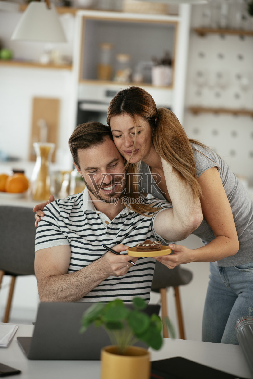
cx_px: 126
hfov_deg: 13.0
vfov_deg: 19.5
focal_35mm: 105
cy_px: 190
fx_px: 1107
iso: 320
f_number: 2
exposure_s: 1/500
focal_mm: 105
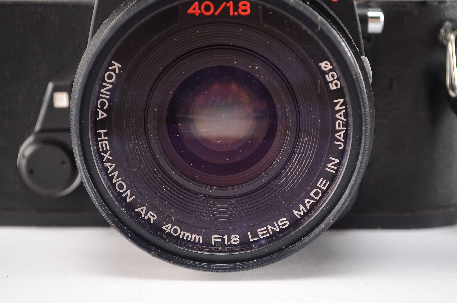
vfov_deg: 16.5
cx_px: 228
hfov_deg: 24.7
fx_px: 1045
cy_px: 152
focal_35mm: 82
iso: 100
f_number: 7.1
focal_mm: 55
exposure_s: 1/80
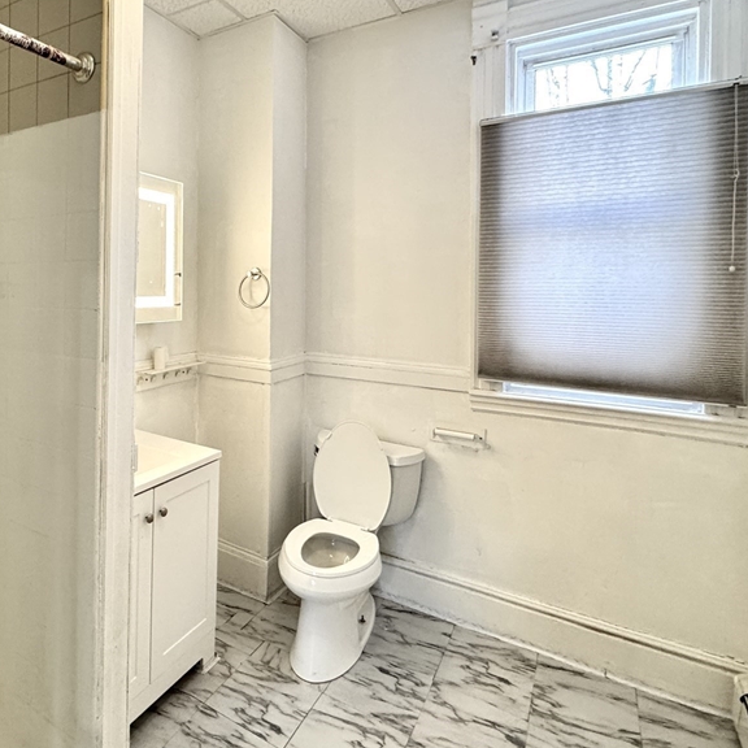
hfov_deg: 66.0
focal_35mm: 22
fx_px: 538
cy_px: 295
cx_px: 201
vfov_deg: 68.8
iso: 250
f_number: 2.2
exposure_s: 1/60
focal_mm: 2.22
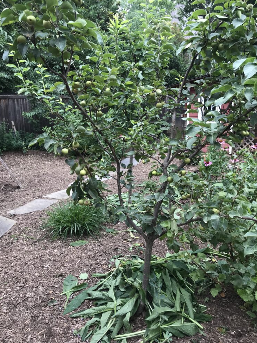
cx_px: 131
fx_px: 287
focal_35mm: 29
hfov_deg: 48.2
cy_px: 166
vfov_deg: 61.6
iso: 20
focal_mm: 3.99
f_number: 1.8
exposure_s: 1/140
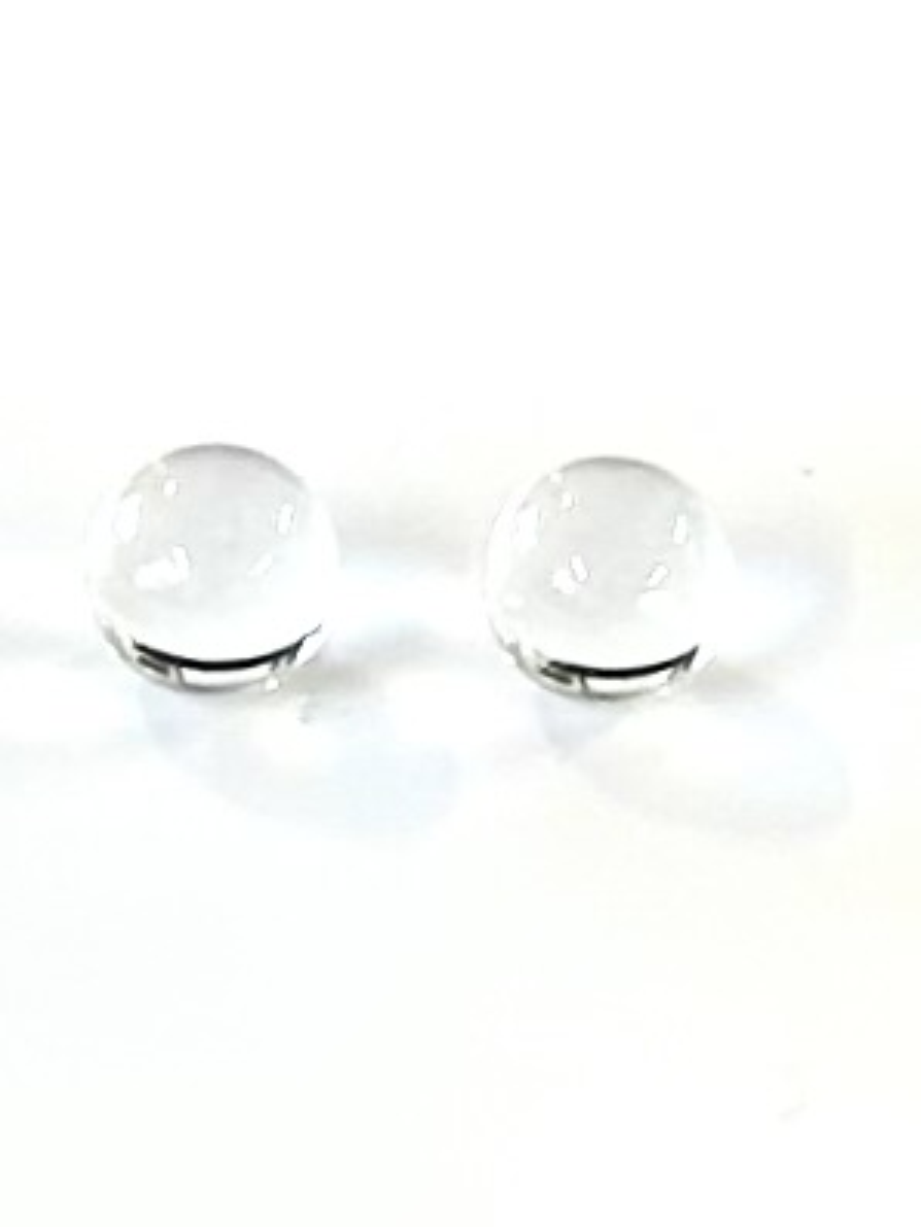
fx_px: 922
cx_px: 460
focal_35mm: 26
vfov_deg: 67.3
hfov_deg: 53.1
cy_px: 614
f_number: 1.5
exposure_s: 1/120
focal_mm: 5.7
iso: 40
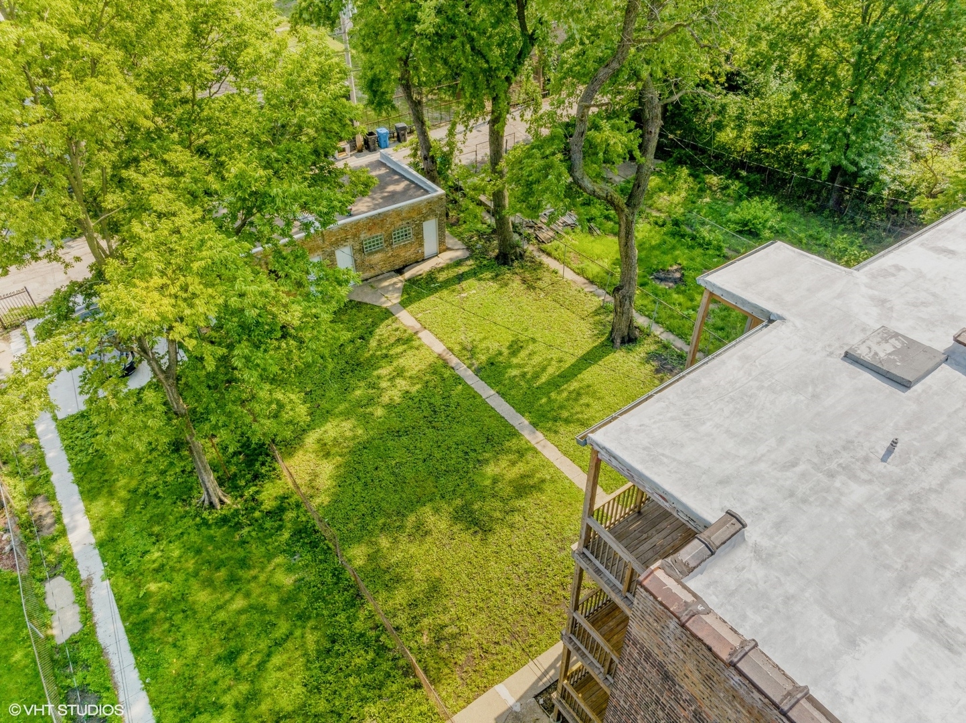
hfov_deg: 71.6
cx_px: 483
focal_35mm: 24
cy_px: 362
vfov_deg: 56.8
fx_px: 669
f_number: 9
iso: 100
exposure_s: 1/160
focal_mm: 12.29
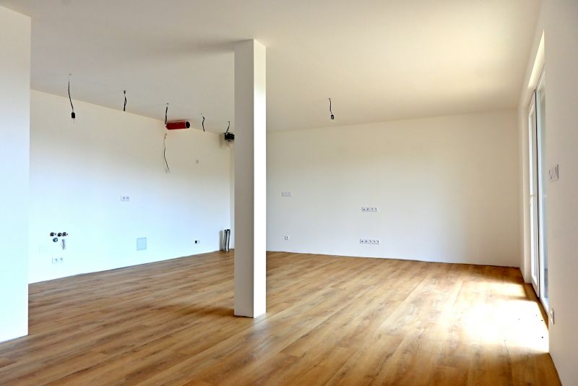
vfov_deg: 53.2
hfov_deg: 73.7
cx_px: 289
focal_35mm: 24
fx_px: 385
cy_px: 193
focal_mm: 16
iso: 800
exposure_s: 1/125
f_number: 6.3
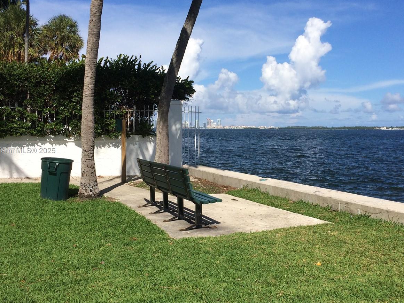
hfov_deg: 46.7
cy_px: 151
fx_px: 467
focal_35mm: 40
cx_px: 222
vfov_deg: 36.0
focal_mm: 4.15
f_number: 2.2
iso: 32
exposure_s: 1/3425
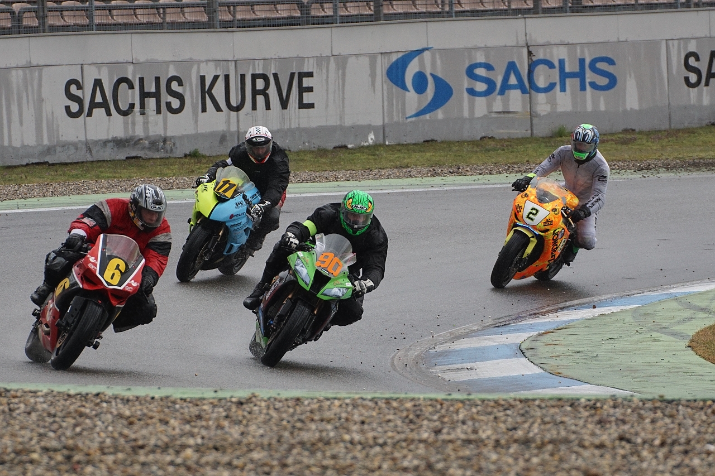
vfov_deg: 4.4
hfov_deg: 6.5
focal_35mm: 315
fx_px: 6255
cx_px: 358
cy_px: 238
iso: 500
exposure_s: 1/800
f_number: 6.3
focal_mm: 210
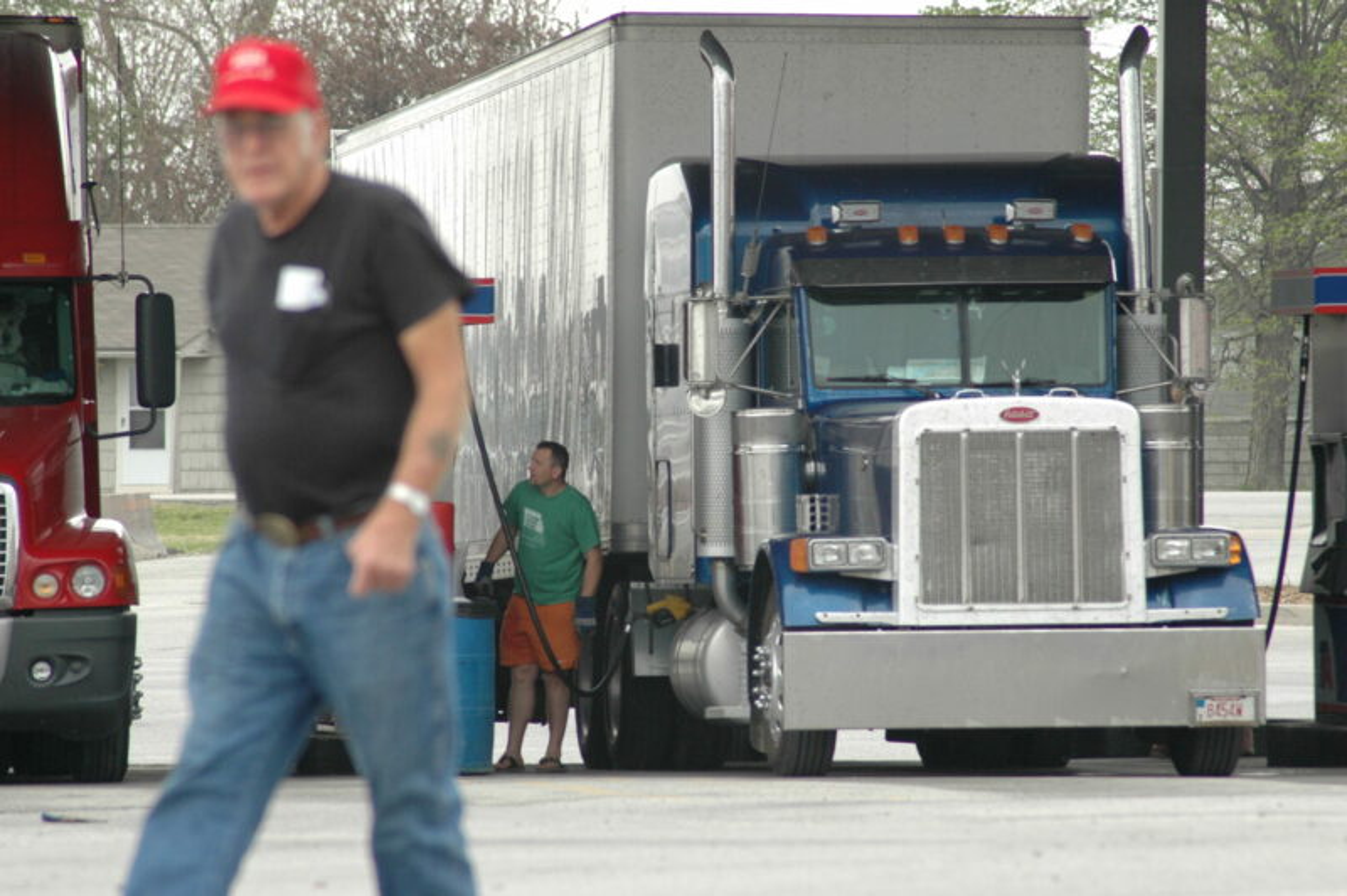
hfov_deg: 5.5
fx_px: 14019
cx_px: 674
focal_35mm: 375
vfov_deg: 3.7
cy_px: 448
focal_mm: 250
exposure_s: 1/200
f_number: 8
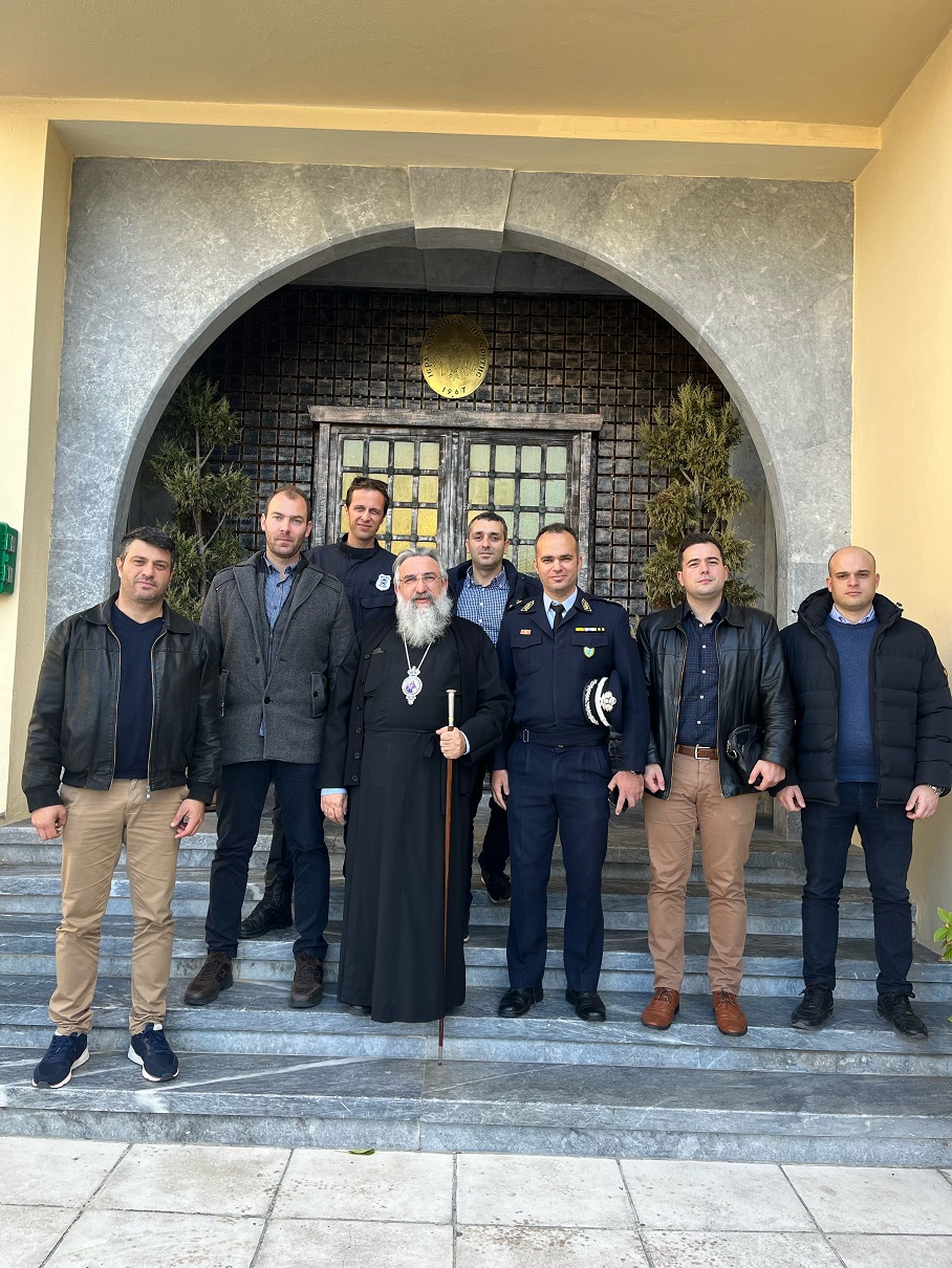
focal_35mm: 26
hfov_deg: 53.1
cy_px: 634
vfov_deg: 67.3
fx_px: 953
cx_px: 476
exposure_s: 1/150
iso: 32
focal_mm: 5.1
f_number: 1.6
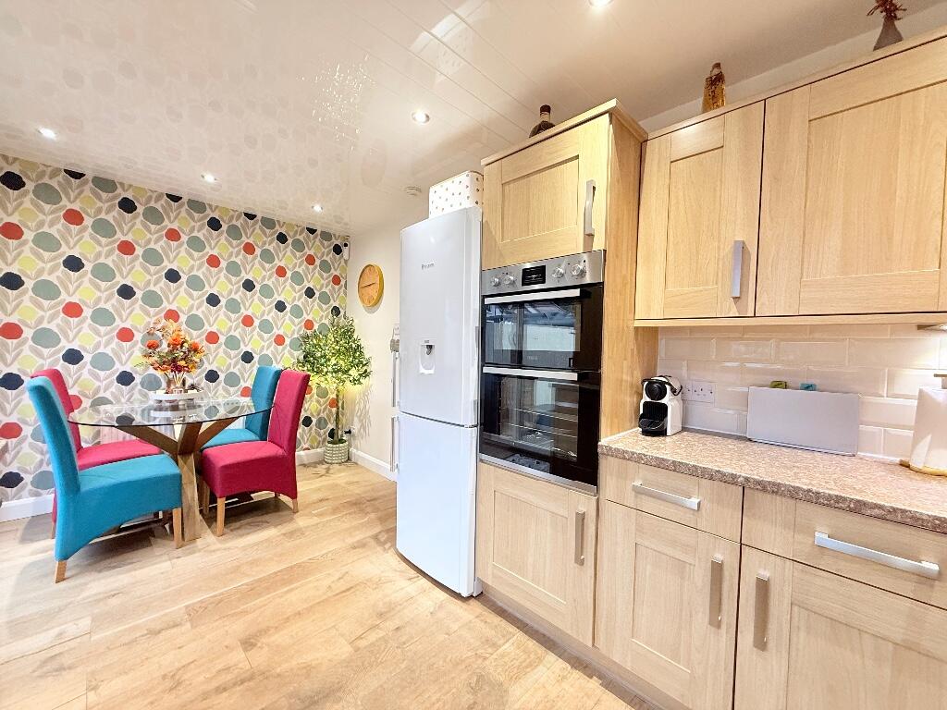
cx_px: 474
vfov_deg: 85.7
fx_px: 383
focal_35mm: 14
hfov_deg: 102.1
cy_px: 355
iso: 250
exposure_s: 1/50
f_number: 2.2
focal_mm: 2.22
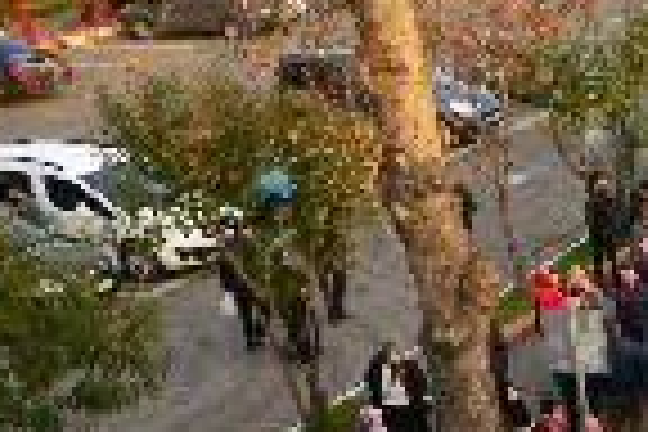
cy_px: 452
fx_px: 1422
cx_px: 1084
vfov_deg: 16.8
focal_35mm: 79
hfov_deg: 20.3
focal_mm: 17
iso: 320
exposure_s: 1/1000
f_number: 2.8
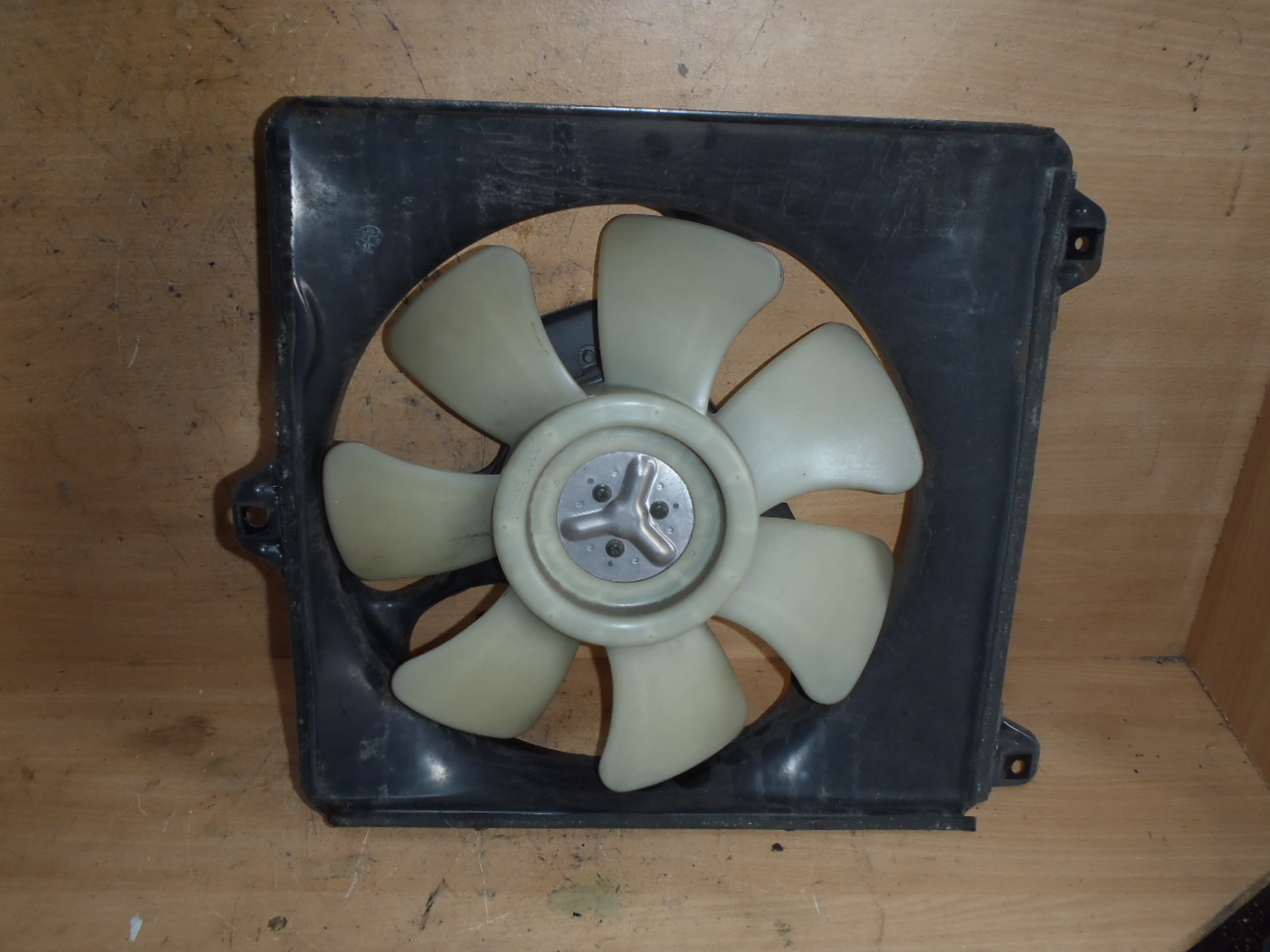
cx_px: 635
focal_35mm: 28
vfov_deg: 49.7
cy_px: 476
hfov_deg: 63.4
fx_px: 1027
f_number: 3.9
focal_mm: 5
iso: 100
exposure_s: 1/30
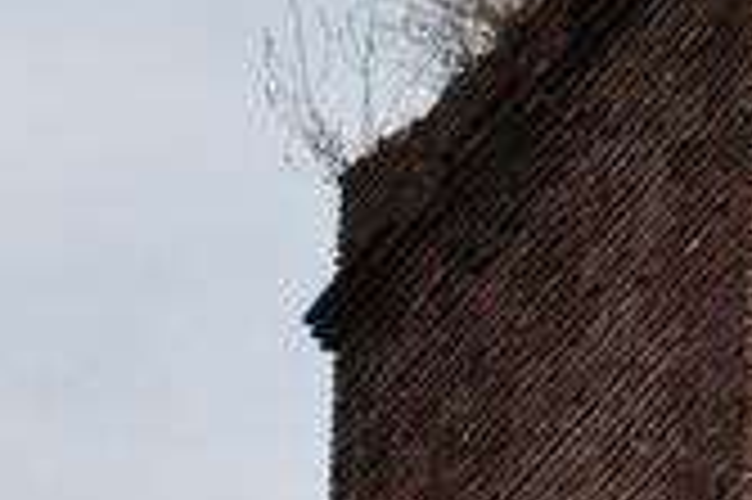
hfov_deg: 3.0
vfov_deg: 2.0
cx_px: 63
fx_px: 14358
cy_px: 550
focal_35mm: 688
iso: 200
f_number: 10
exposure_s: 1/250
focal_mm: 75
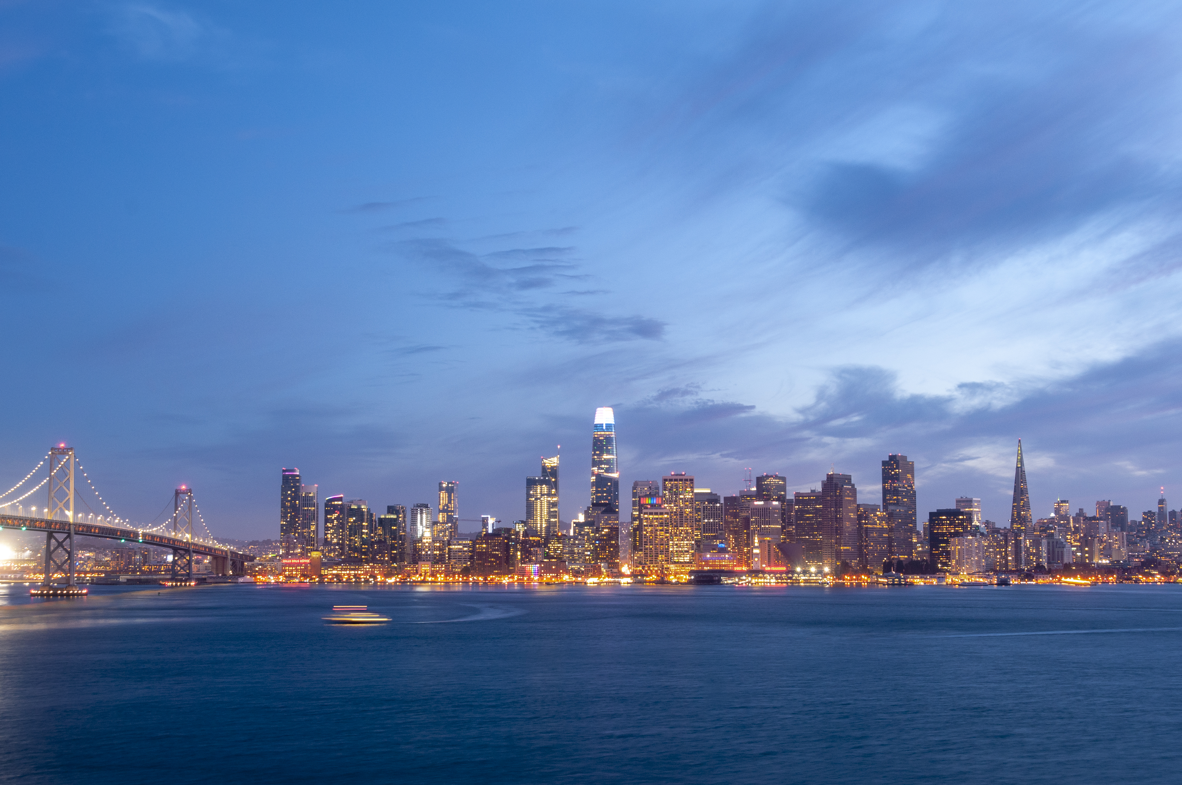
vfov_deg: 28.0
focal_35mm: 48
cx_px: 591
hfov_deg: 41.2
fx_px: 1574
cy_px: 392
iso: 200
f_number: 11
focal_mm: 32
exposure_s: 8
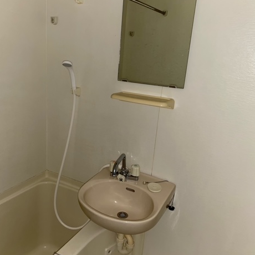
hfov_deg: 51.0
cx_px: 114
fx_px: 267
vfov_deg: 51.1
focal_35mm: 32
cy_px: 128
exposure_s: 1/22
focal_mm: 4.25
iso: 50
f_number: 1.8
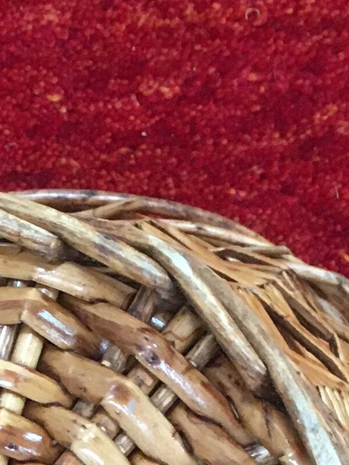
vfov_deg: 12.1
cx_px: -76
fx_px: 1948
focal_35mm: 145
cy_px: 922
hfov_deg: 10.1
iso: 200
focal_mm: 4.15
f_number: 2.2
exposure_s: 1/33
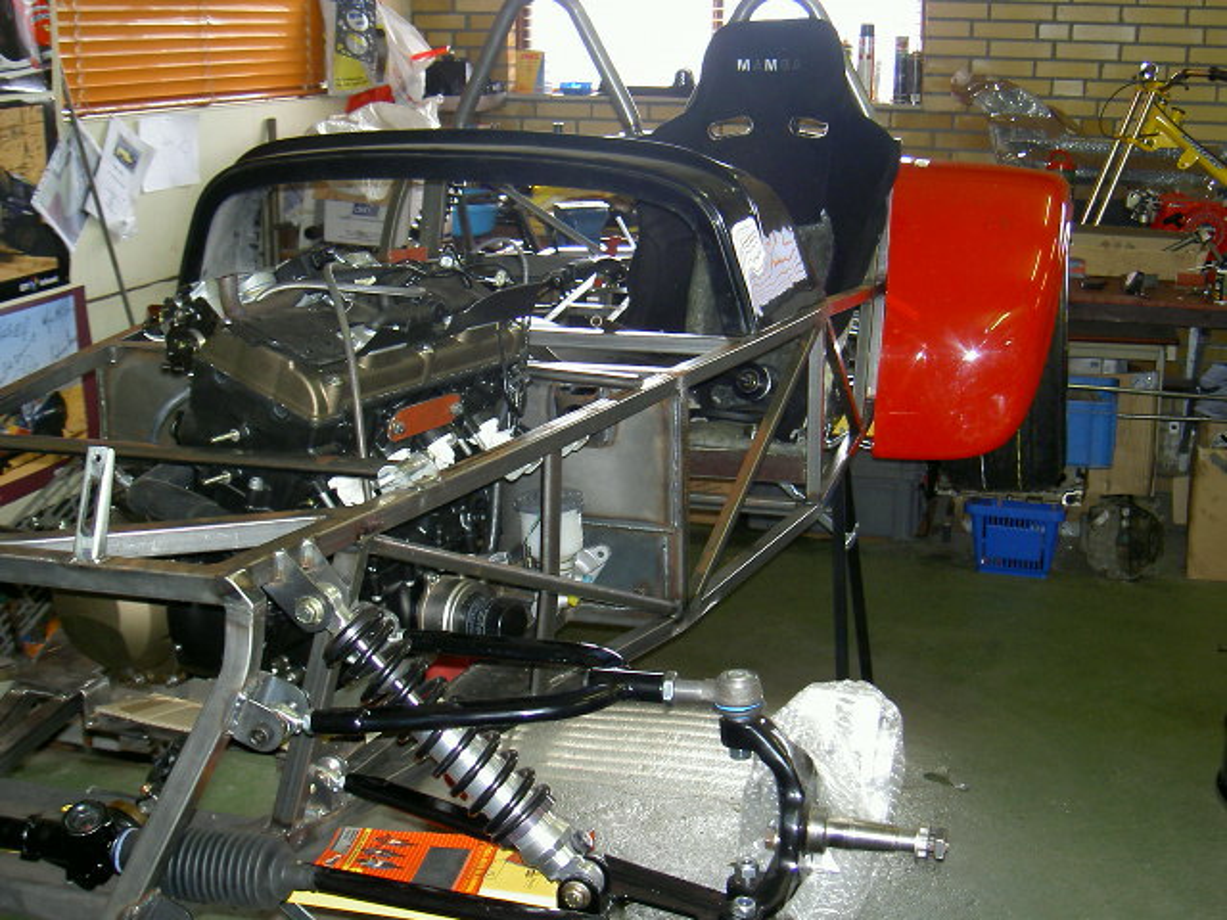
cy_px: 460
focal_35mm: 44
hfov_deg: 42.9
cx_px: 614
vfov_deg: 32.9
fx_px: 1560
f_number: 2.9
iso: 100
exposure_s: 1/64.1
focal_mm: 9
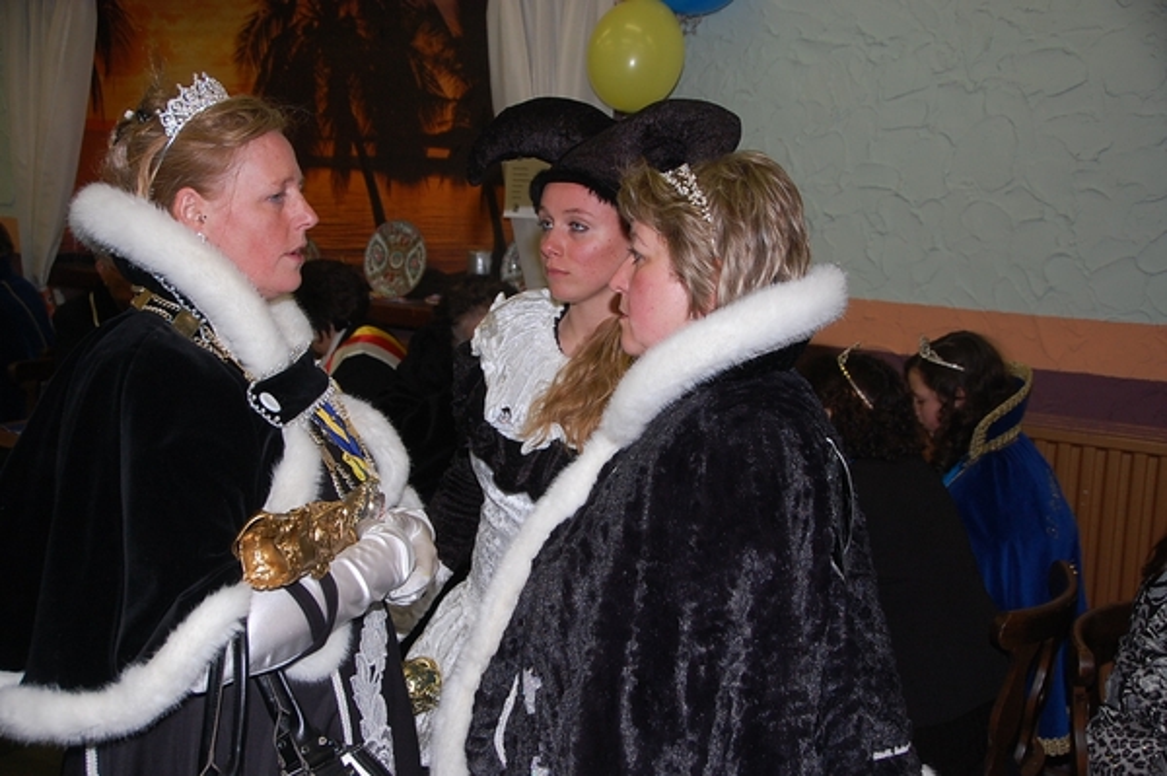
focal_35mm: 42
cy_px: 388
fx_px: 1360
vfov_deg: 31.8
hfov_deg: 46.4
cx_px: 584
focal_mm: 28
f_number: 4
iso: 400
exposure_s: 1/60
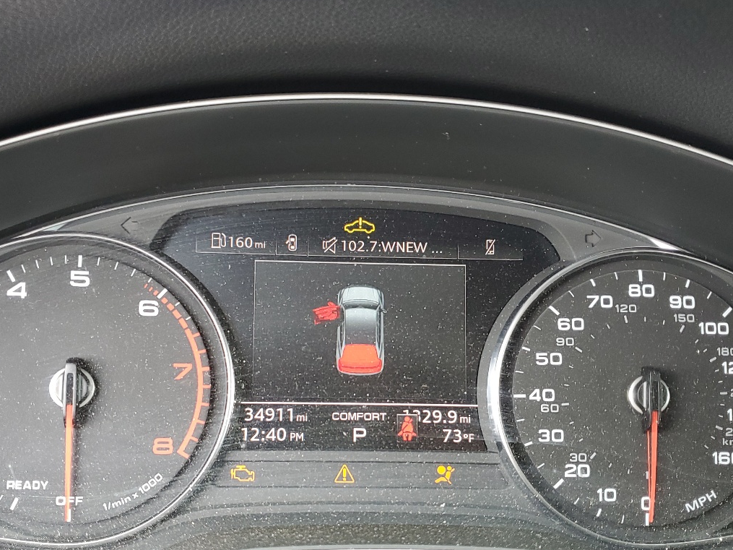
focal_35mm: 41
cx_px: 331
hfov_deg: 45.7
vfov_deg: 34.8
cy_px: 369
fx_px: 868
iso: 74
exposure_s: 1/60.2
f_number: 1.5
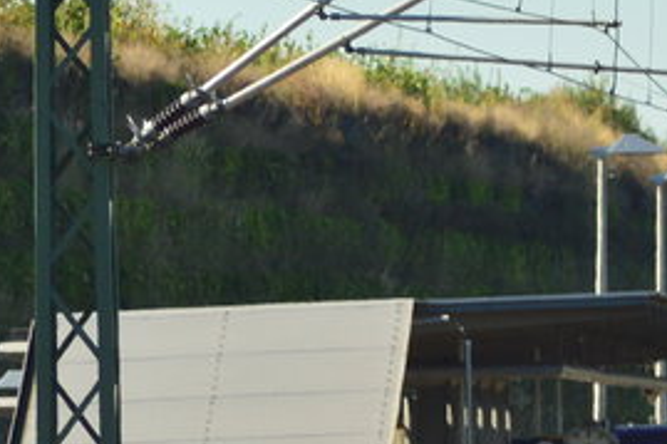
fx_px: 20446
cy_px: 440
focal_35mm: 1104
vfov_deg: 1.2
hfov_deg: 1.9
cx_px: 999
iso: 200
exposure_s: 1/400
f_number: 8
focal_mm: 165
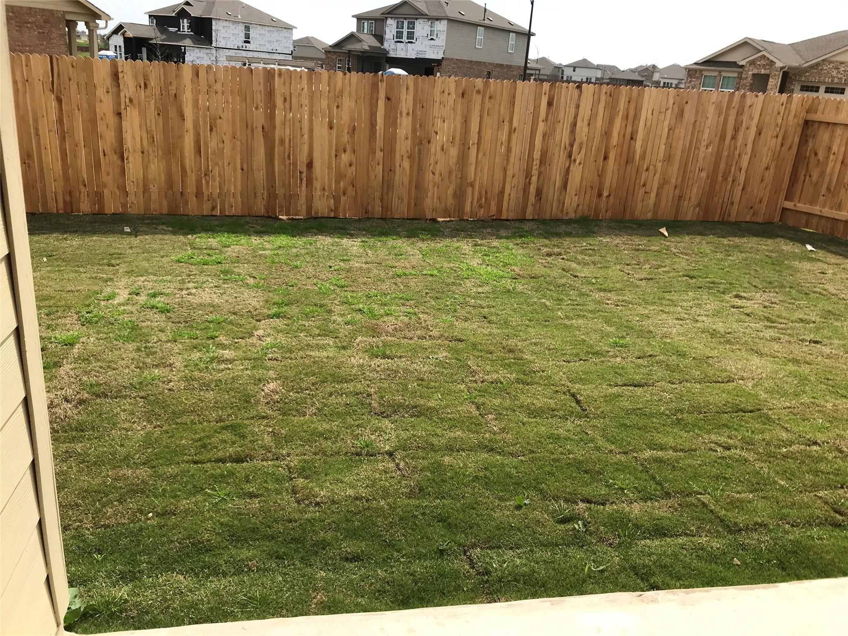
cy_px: 318
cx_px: 424
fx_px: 686
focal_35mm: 28
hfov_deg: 63.4
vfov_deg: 49.7
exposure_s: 1/1623
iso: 20
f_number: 1.8
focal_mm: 3.99
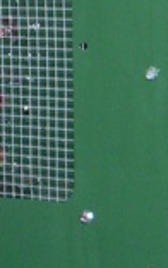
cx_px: 22
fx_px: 1204
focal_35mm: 165
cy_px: 40
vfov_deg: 12.6
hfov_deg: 8.0
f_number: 2.8
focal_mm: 6
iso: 160
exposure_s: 1/45
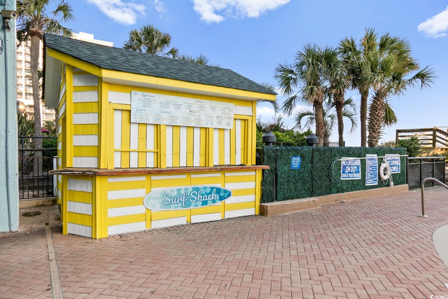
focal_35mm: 22
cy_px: 150
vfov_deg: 57.2
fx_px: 274
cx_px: 224
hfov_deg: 78.6
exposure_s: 1/200
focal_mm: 15
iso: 100
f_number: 7.1
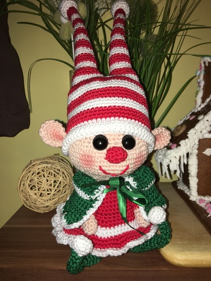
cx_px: 106
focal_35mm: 29
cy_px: 140
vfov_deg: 61.6
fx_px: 235
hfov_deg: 48.3
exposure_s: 1/57
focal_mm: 4.15
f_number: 2.2
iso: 25
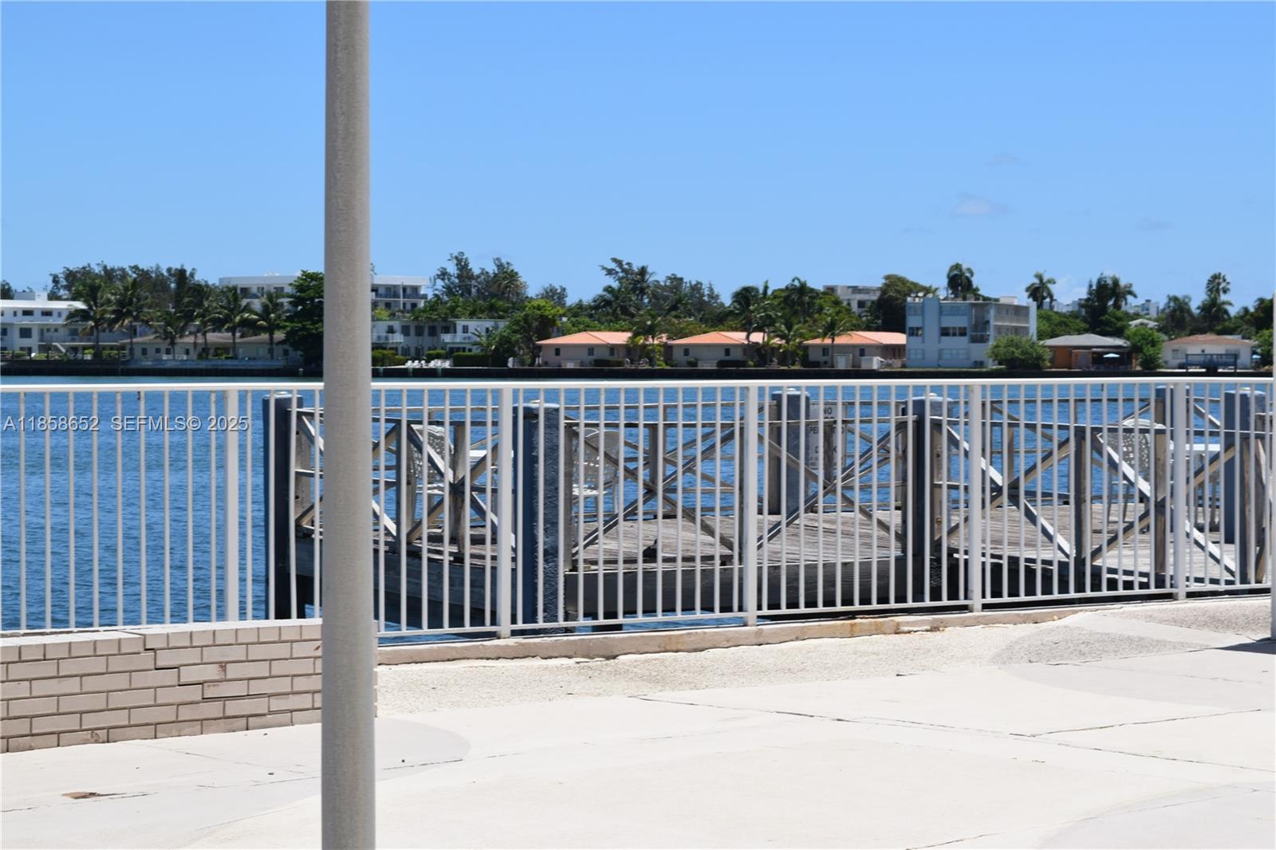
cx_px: 638
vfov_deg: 16.5
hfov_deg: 24.6
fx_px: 2923
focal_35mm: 82
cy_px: 425
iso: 200
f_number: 11
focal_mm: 55
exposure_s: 1/500
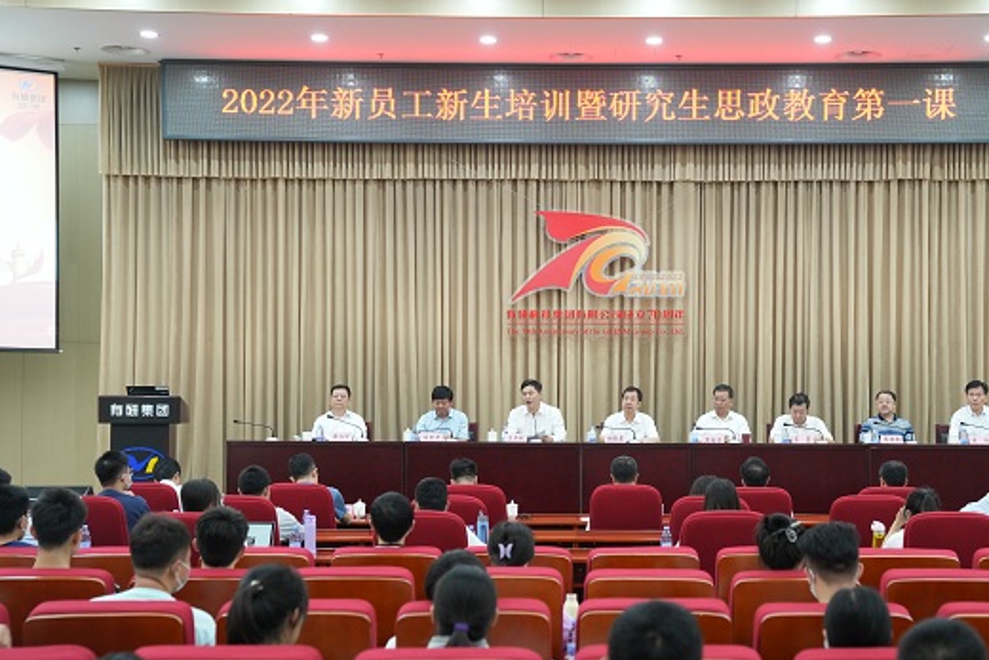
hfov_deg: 33.3
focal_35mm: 60
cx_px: 593
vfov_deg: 22.6
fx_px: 1649
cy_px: 391
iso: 1600
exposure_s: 1/80
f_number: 3.2
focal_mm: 48
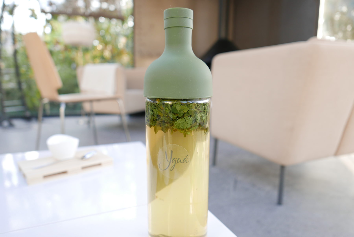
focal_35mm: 24
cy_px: 118
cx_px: 177
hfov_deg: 73.7
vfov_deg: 53.2
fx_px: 236
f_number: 1.7
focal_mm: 10.9
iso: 200
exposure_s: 1/125
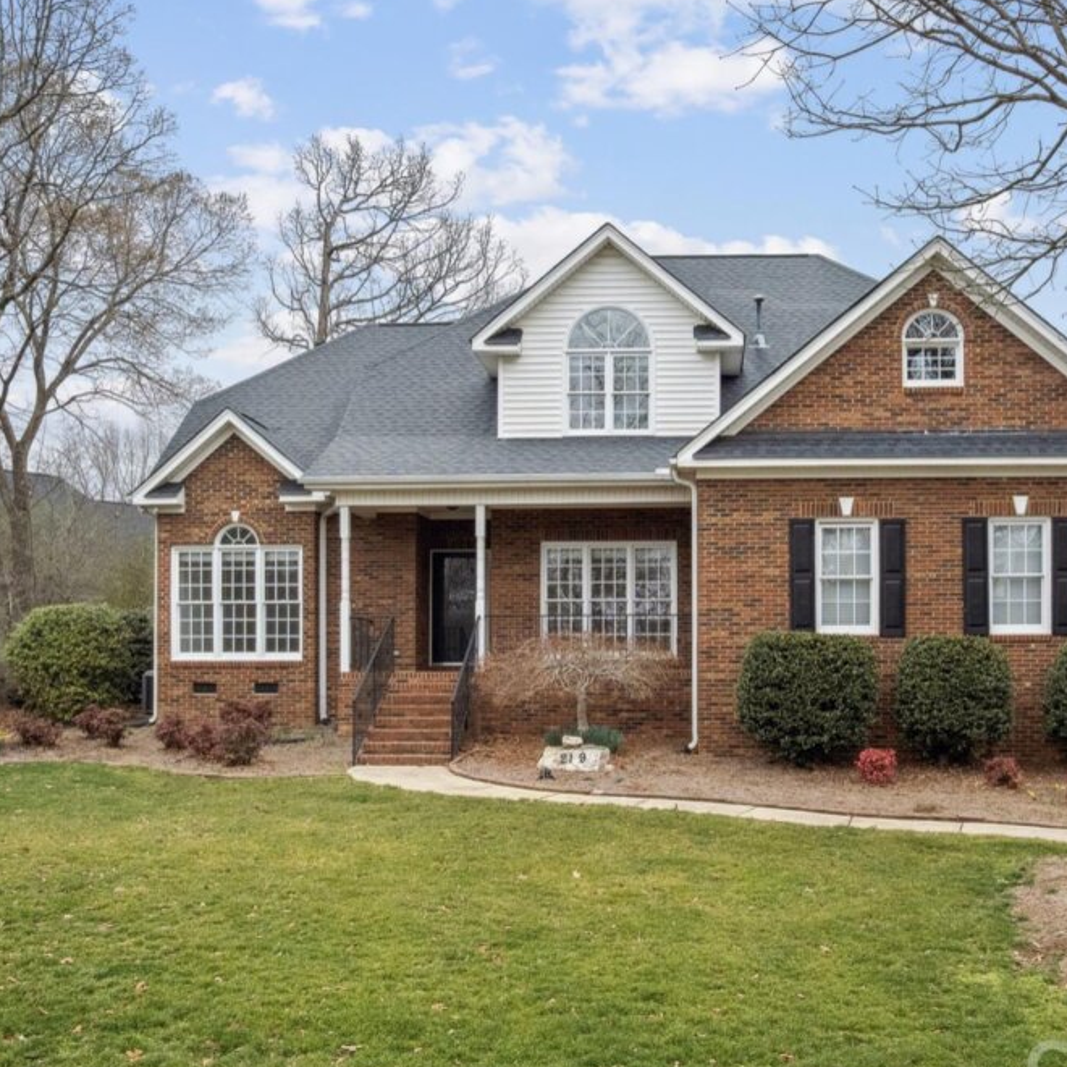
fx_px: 1186
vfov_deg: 48.4
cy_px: 491
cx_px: 627
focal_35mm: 34
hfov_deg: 48.2
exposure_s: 1/200
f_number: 2.8
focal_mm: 8.4
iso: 100
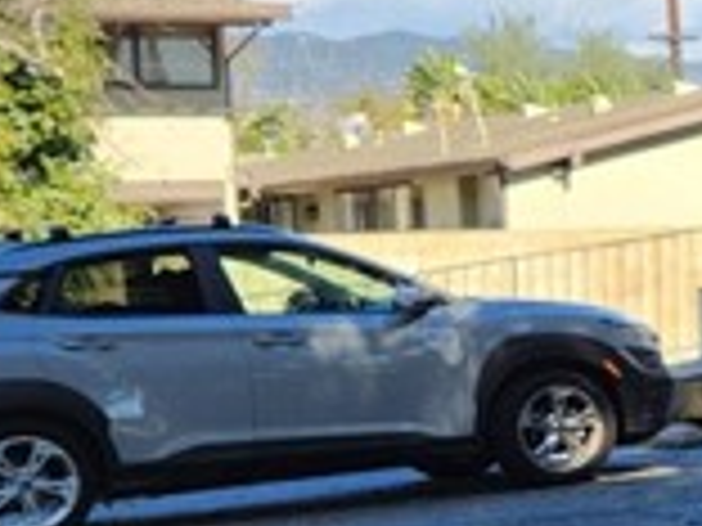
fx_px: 3062
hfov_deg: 11.3
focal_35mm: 151
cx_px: 1584
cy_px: 360
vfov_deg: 9.8
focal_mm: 5.4
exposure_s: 1/400
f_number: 1.8
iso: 20
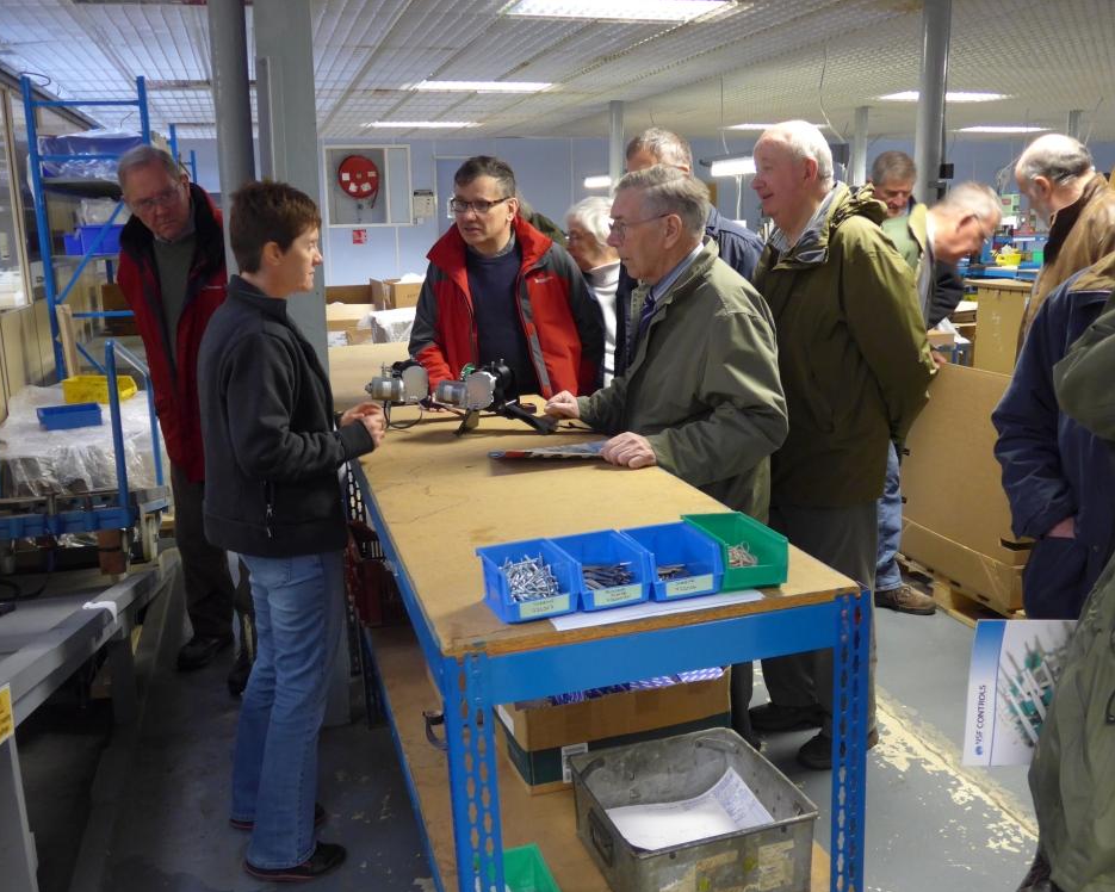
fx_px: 1023
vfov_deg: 47.1
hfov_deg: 57.2
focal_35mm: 31
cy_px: 457
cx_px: 544
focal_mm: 6
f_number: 2
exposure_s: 1/30
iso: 400
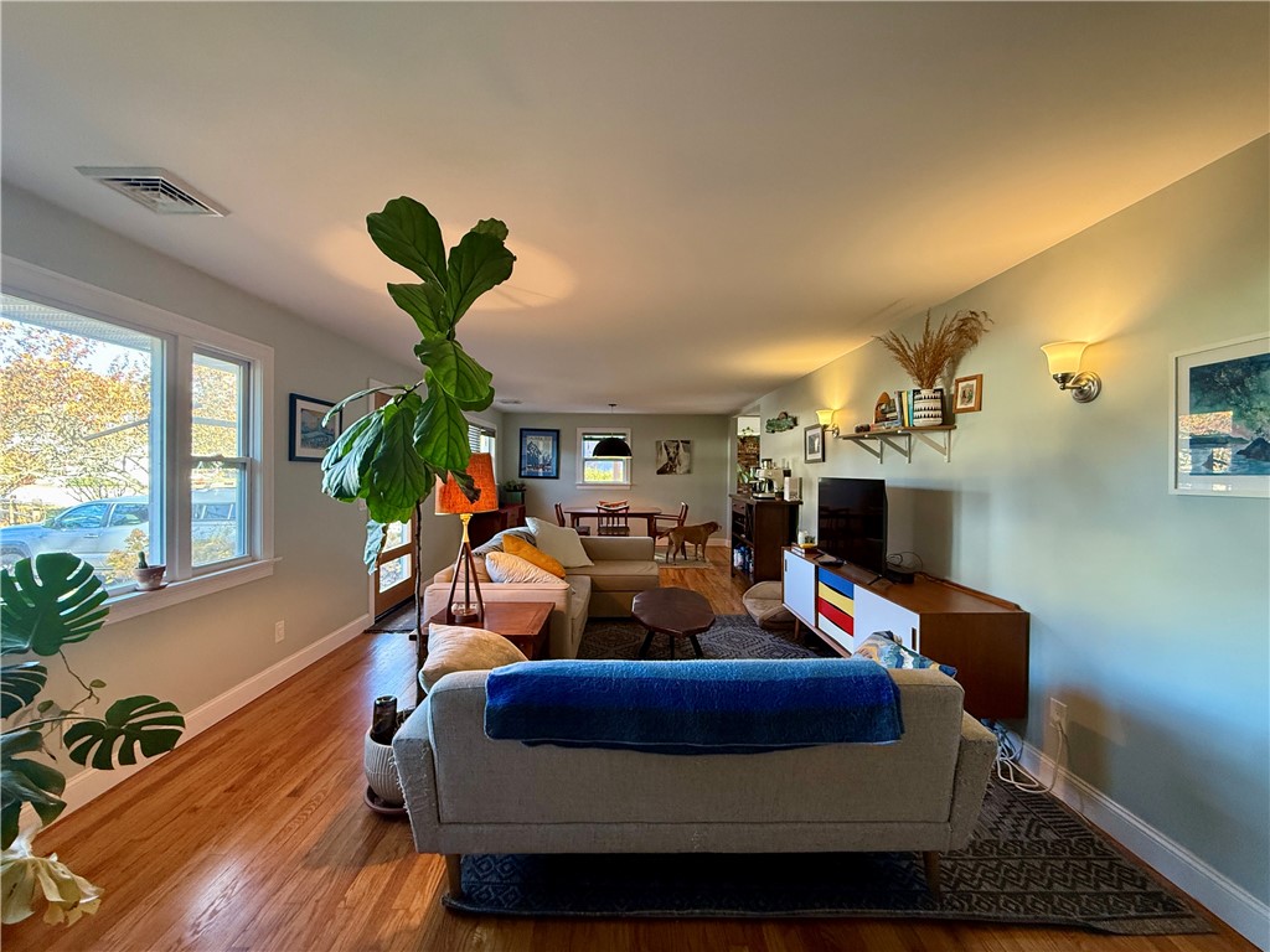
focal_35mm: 14
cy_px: 476
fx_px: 514
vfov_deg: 85.7
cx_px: 635
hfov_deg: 102.1
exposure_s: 1/60
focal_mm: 2.22
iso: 320
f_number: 2.2
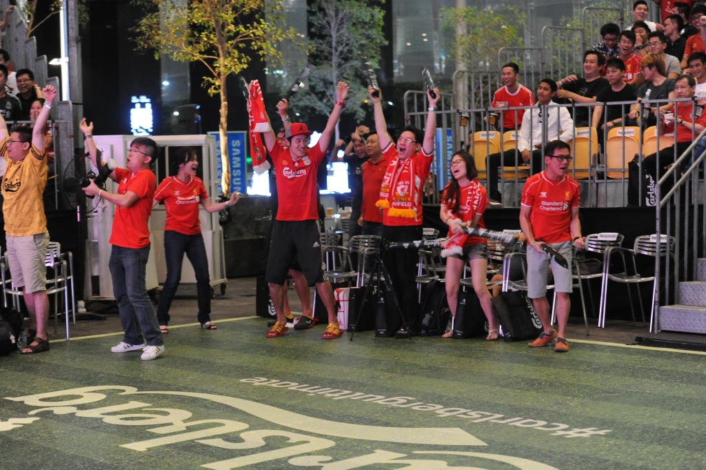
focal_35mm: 70
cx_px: 353
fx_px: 1372
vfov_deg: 19.4
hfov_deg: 28.9
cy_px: 235
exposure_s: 1/100
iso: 6400
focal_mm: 70
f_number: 2.8
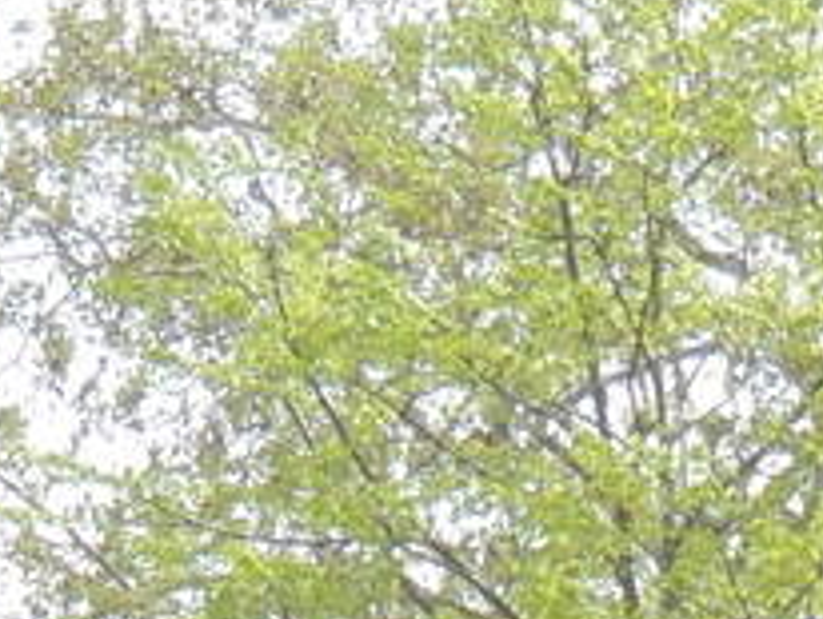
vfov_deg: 1.5
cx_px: 707
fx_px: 22922
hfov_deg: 2.1
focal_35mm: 963
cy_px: 1861
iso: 140
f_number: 4.4
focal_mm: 27.6
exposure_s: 1/500
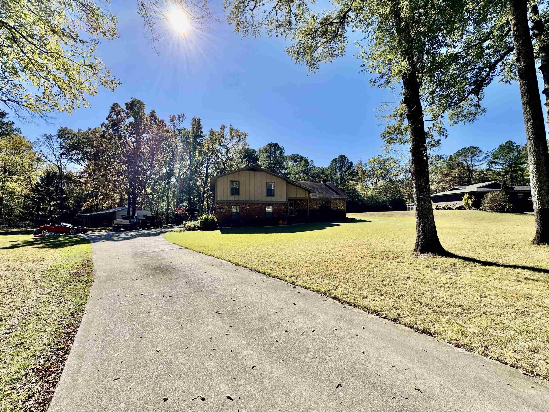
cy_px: 206
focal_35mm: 14
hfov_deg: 102.1
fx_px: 222
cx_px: 274
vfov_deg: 85.7
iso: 50
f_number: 2.2
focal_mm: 2.22
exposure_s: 1/1789
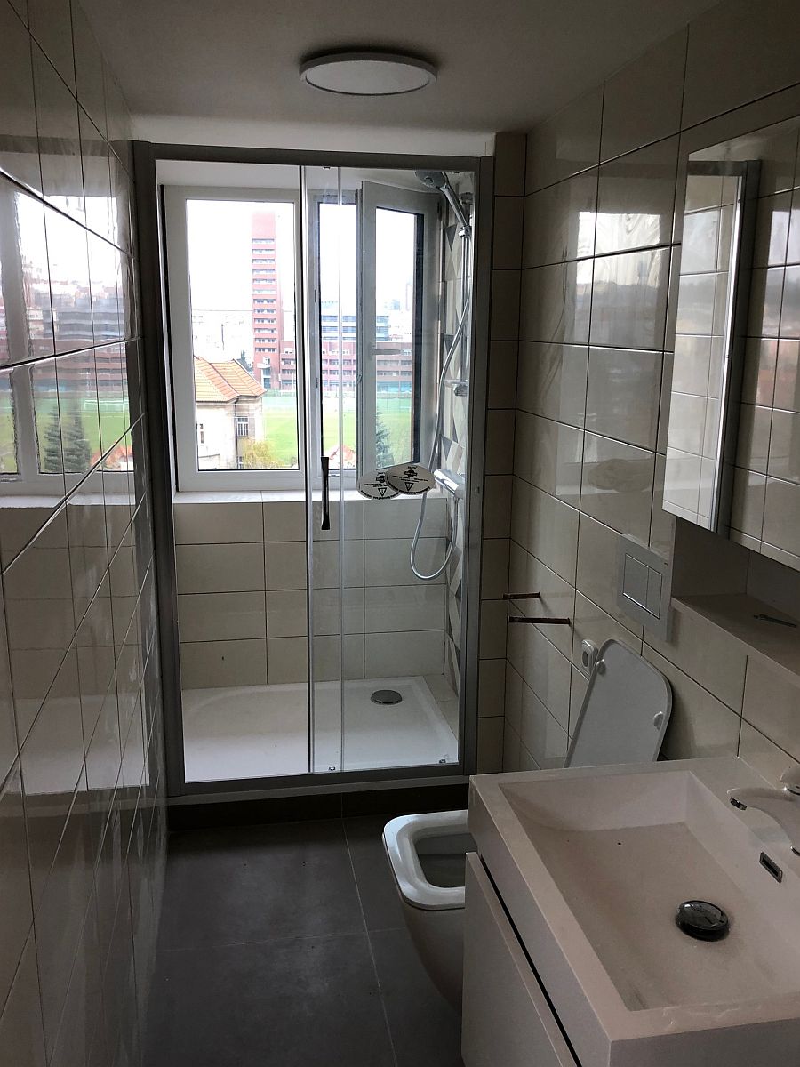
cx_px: 400
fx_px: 863
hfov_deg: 49.7
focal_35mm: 28
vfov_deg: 63.4
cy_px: 534
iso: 20
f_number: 1.8
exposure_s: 1/40
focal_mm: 4
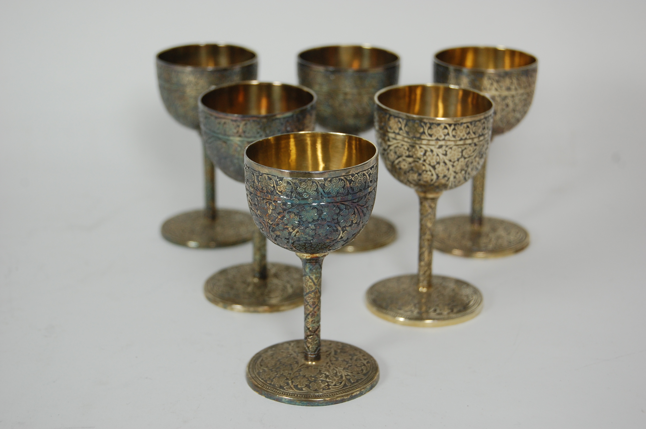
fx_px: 1345
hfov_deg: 27.0
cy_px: 214
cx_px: 323
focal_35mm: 75
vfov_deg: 18.1
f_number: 5.6
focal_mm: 50
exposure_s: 1/100
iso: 400
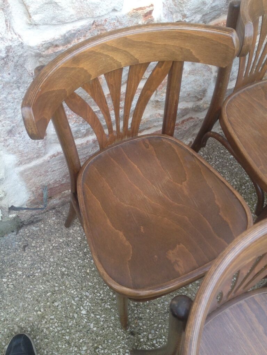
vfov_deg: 52.6
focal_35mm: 35
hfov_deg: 40.7
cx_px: 134
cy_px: 178
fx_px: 360
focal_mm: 4.28
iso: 80
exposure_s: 1/120
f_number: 2.4
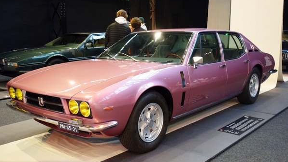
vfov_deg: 30.4
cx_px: 144
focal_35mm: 39
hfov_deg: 51.6
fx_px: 298
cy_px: 83
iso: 1250
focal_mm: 13.58
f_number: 2.8
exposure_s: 1/160
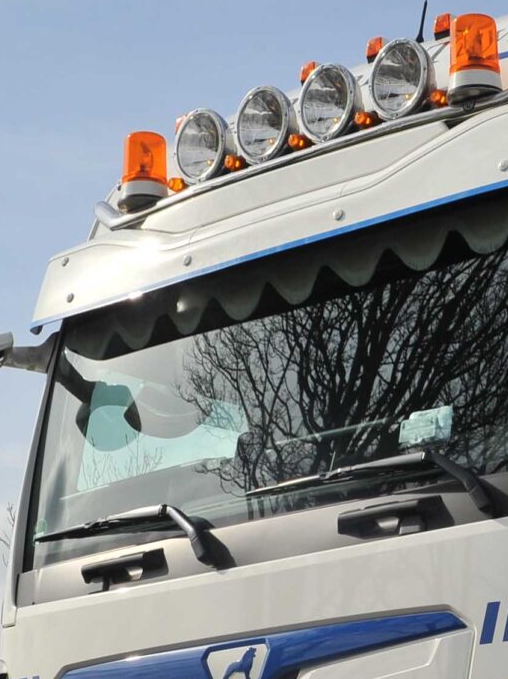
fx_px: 2487
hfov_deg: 11.5
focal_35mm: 127
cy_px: 633
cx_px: 550
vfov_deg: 15.3
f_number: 13
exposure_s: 1/640
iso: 400
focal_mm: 35
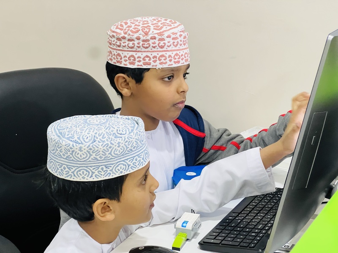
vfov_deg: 19.1
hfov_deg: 25.3
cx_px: 169
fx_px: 752
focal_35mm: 77
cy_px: 126
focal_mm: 9
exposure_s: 1/50
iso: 400
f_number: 2.8
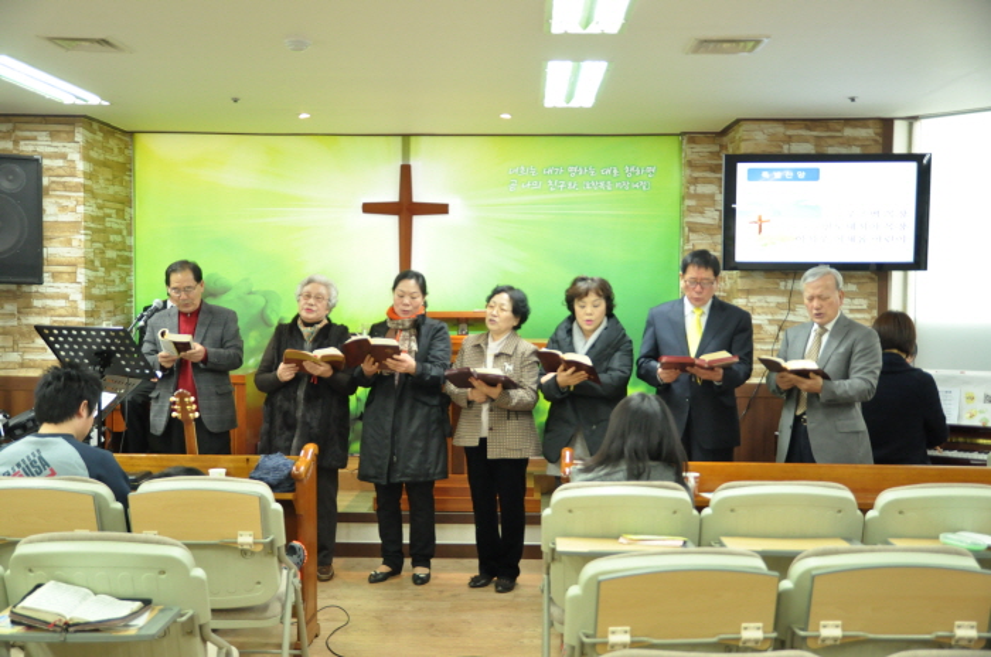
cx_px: 496
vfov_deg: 34.1
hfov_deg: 49.6
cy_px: 328
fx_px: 1072
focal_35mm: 39
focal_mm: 26
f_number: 3.2
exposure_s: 1/80
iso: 1600
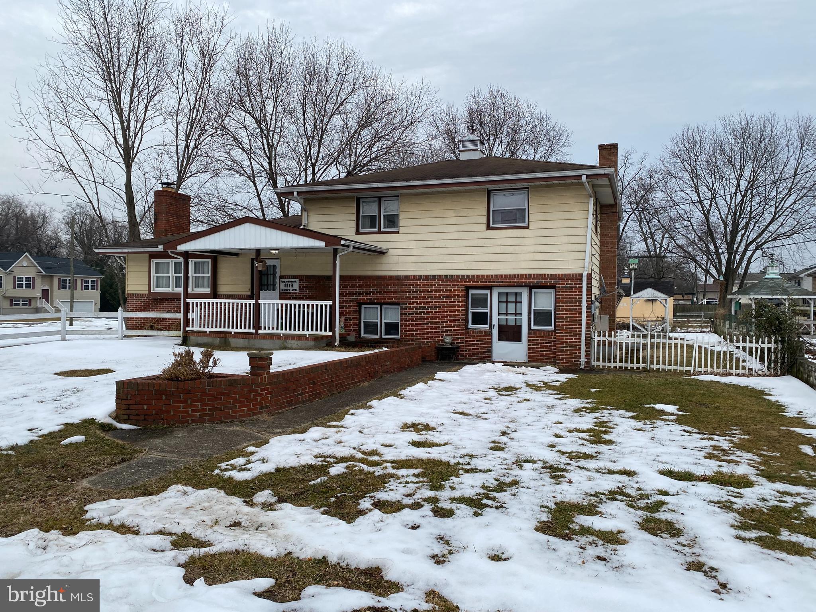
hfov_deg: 67.3
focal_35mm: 26
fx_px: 613
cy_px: 306
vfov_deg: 53.1
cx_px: 408
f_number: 1.8
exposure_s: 1/2315
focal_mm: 4.25
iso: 32
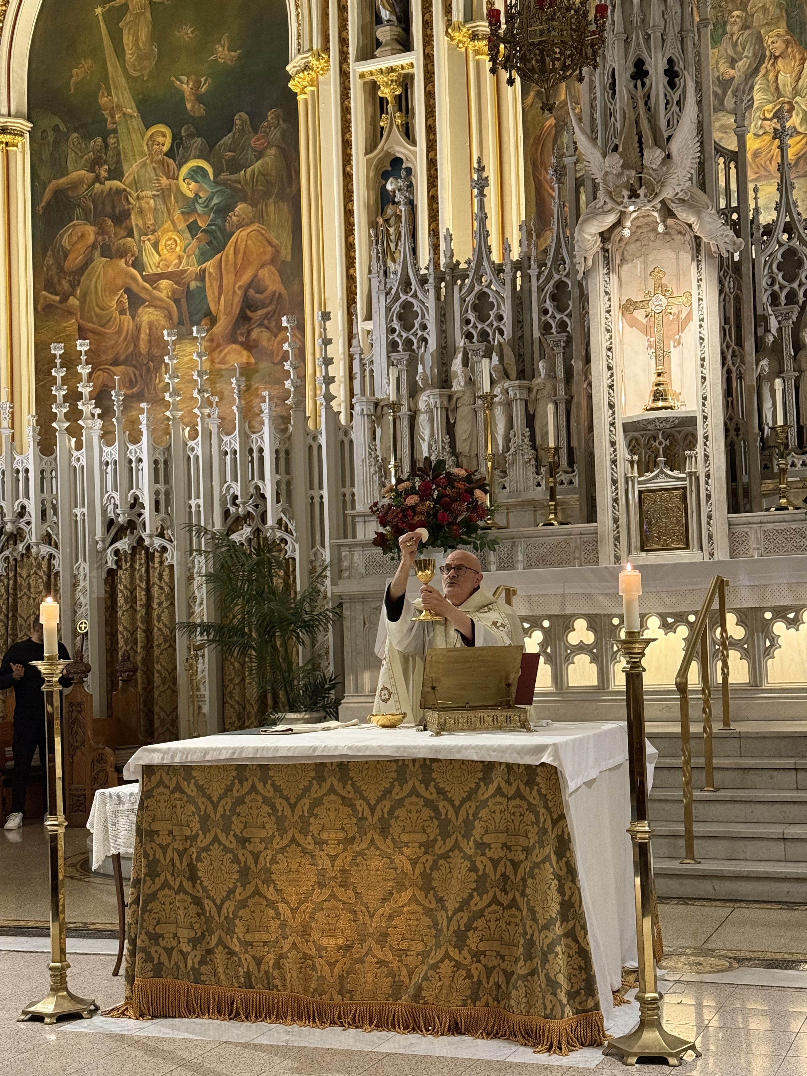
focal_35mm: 48
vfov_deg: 39.7
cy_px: 538
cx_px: 404
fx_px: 1492
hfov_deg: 30.3
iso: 400
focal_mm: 6.76
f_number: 1.78
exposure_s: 1/40
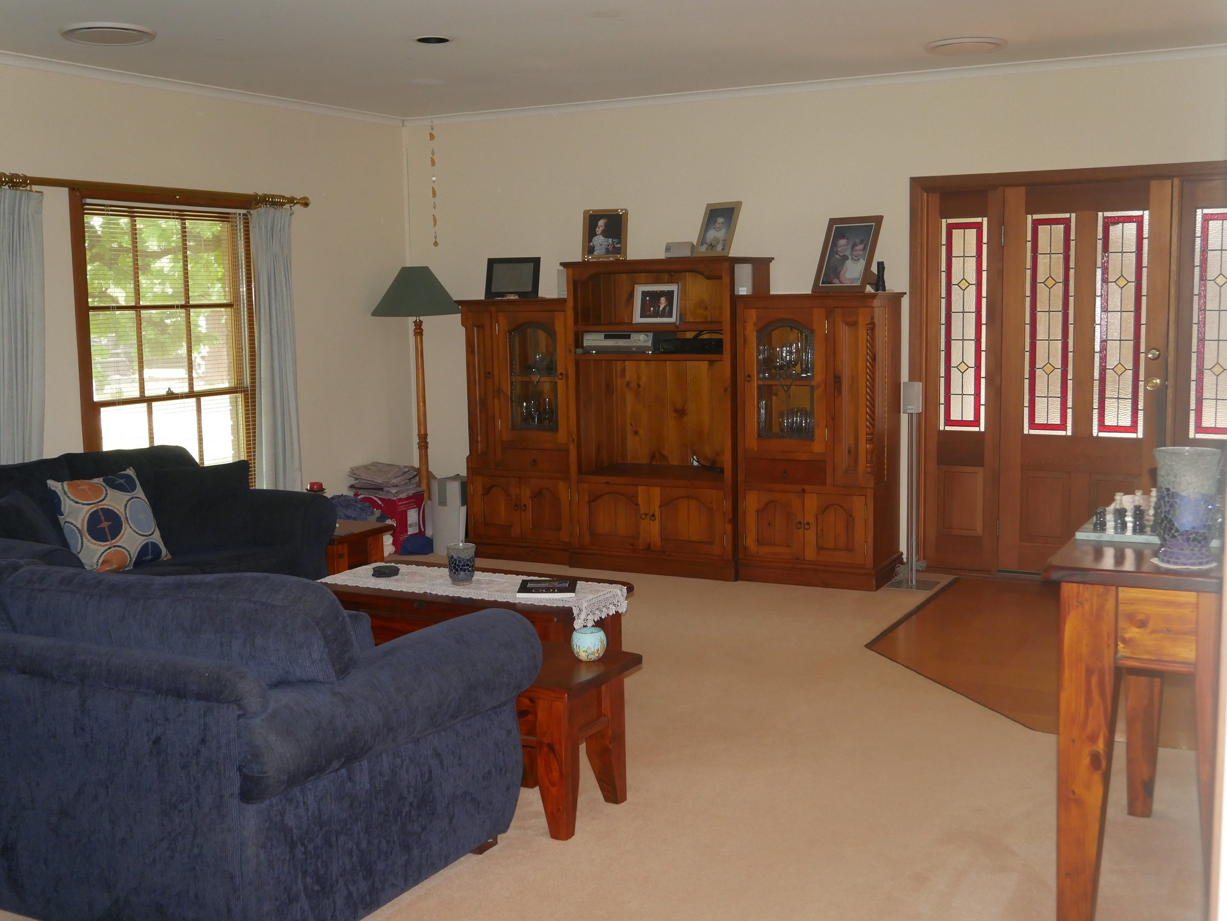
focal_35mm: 40
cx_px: 614
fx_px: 1418
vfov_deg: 36.0
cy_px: 460
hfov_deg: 46.8
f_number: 4.5
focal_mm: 20
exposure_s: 1/60
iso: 1250
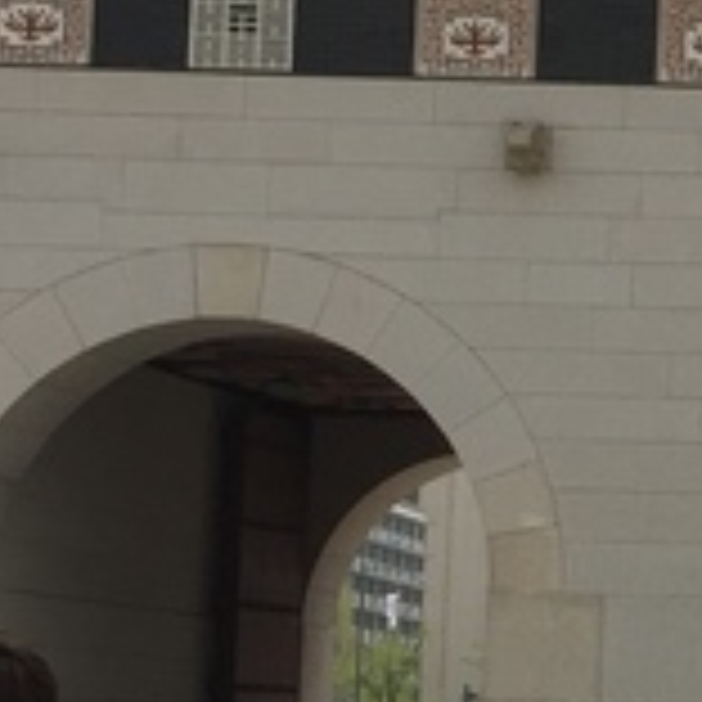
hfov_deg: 10.8
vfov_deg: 11.7
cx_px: 1372
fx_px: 3419
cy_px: 529
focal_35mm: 149
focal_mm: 4.15
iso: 32
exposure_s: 1/2825
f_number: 2.2
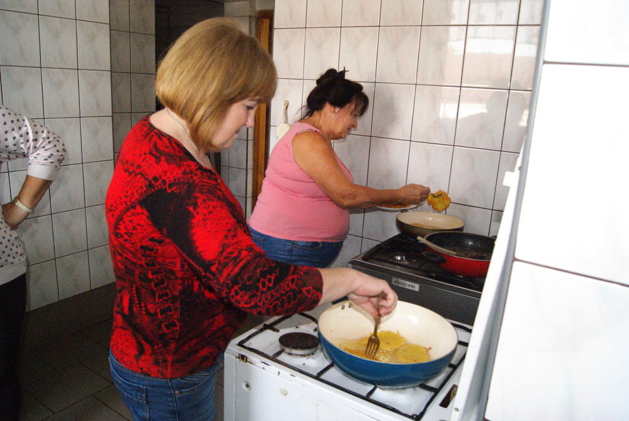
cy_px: 210
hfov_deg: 67.3
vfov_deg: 48.0
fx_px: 472
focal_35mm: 27
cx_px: 314
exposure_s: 1/160
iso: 3200
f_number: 6.3
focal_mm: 18
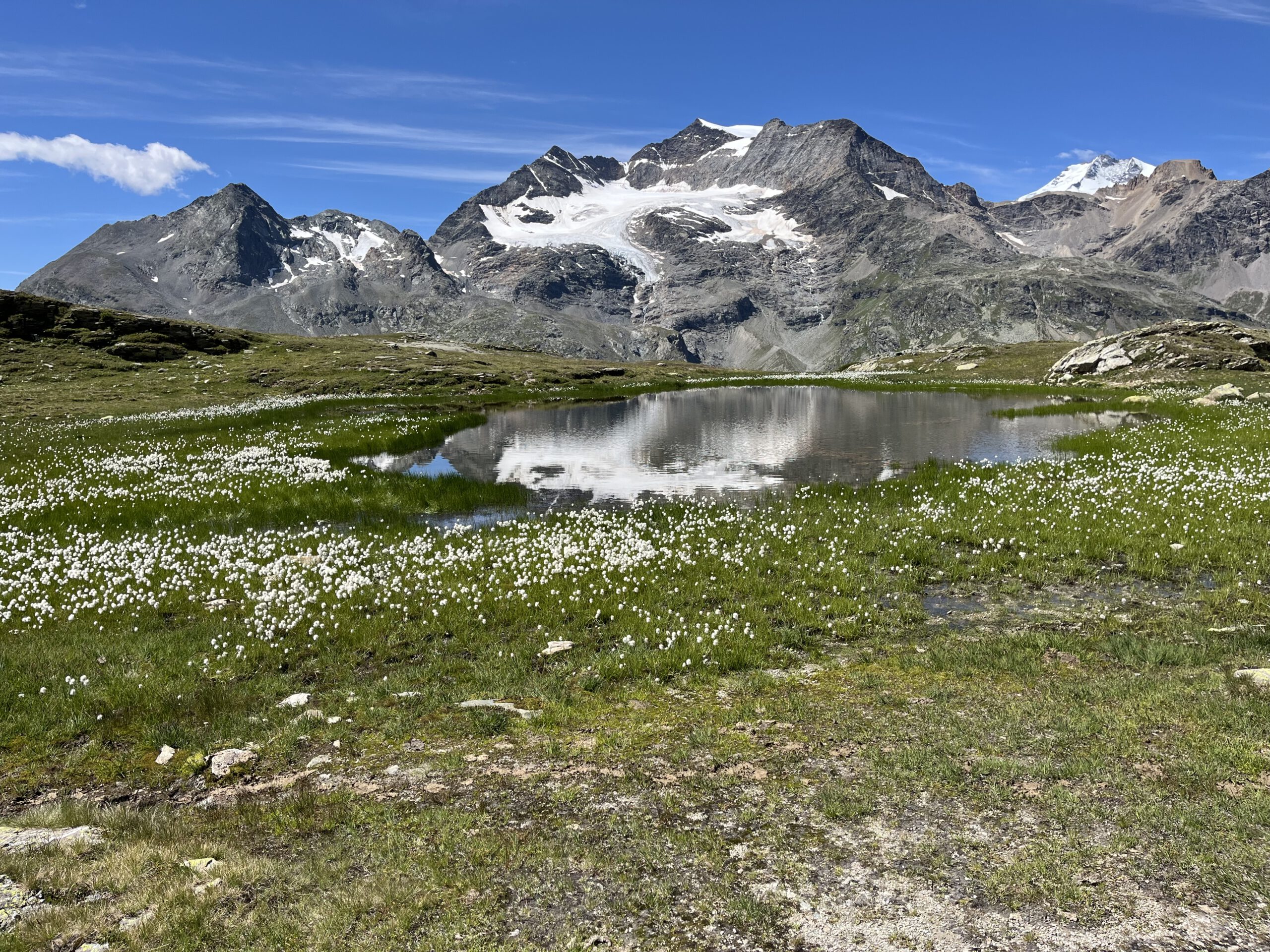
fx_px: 954
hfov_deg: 67.3
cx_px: 635
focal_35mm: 26
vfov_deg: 53.1
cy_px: 476
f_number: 1.6
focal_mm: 5.1
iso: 50
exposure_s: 1/3215
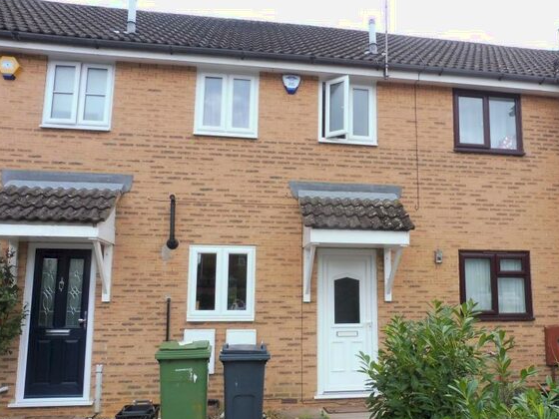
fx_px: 484
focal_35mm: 30
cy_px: 230
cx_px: 328
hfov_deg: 59.6
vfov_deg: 46.7
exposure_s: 1/160
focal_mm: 4.3
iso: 100
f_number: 4
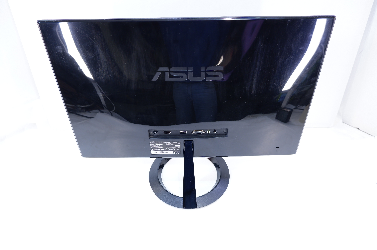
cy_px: 125
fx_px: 241
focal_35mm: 23
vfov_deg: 55.0
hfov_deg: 76.1
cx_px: 188
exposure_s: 1/34
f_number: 3.5
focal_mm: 15.2
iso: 200
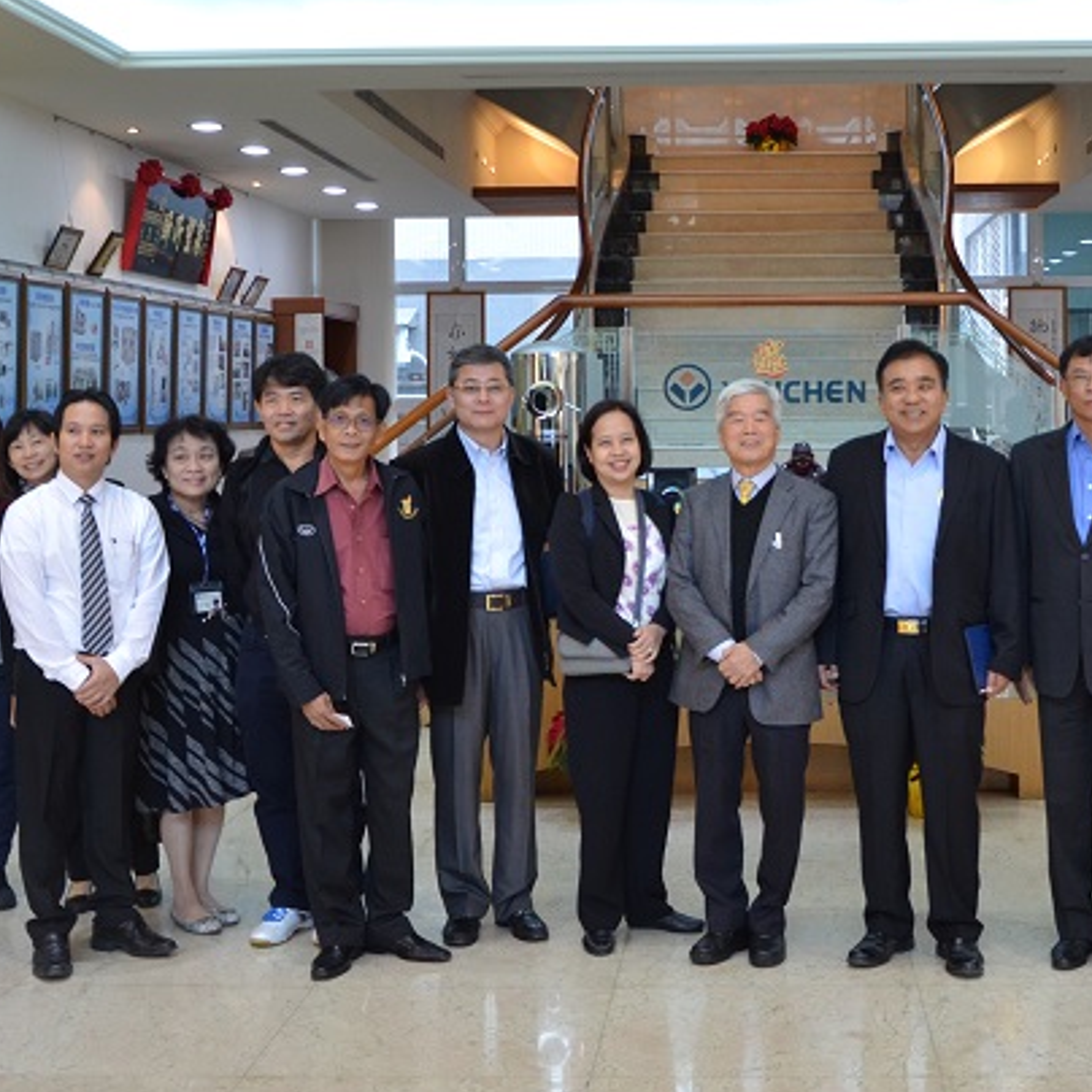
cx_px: 735
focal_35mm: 53
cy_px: 418
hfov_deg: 32.0
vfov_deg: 32.2
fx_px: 1886
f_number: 4
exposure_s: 1/60
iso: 640
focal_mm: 21
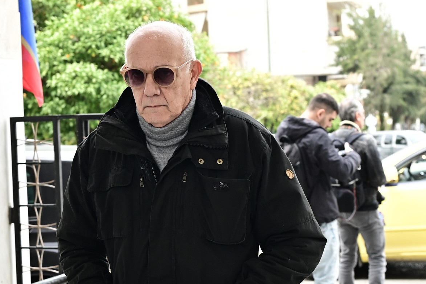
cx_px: 163
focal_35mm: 53
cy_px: 178
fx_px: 627
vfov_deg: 25.4
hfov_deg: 37.3
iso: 500
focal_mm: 39
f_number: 4
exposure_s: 1/250
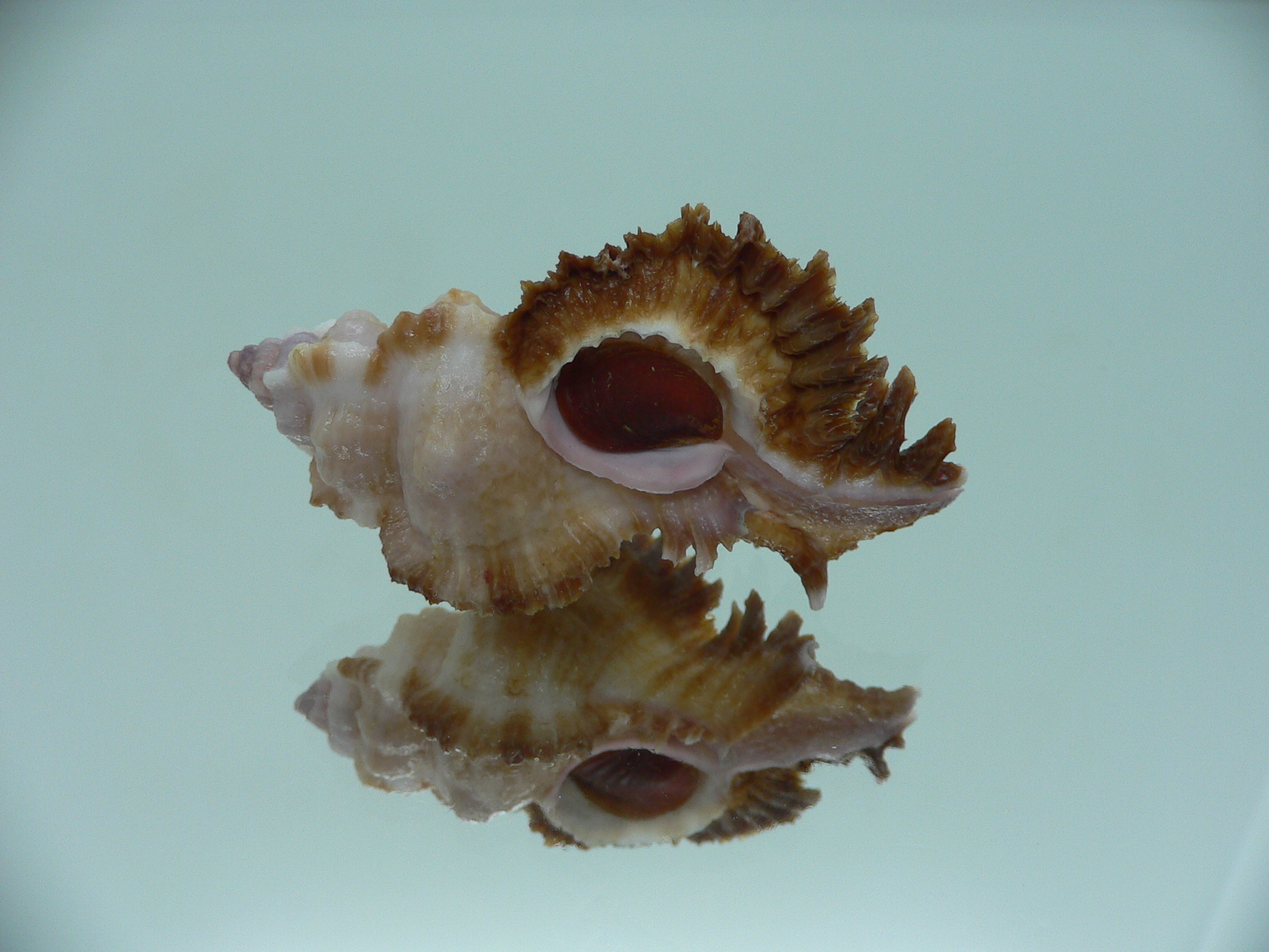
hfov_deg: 52.6
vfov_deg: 40.7
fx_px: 1283
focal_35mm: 35
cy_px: 476
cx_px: 634
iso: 80
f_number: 2.8
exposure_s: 1/60
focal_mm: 4.6
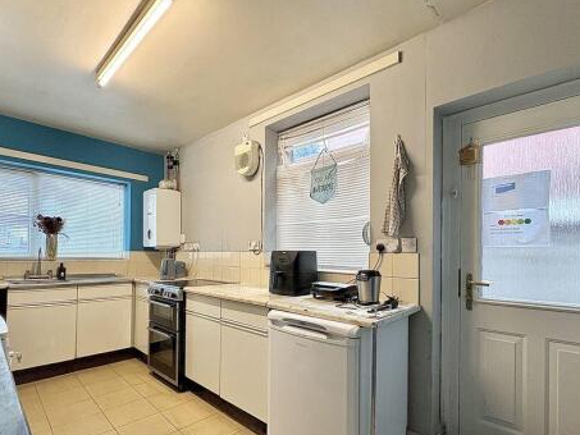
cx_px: 284
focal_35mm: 18
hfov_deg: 87.7
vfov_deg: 71.1
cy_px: 253
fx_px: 302
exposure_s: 1/71
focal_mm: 2.22
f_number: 2.2
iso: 250
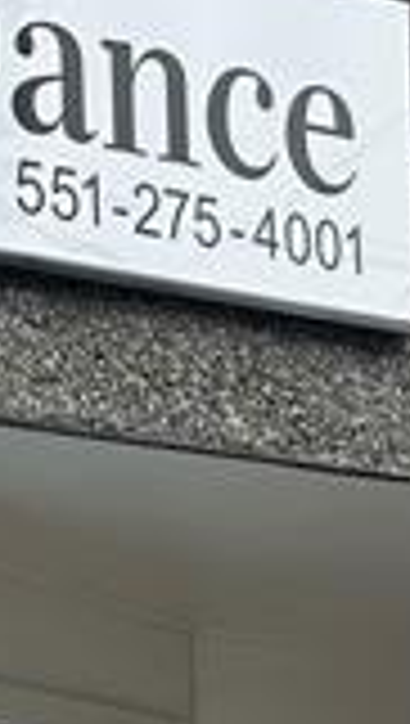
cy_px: 814
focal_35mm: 166
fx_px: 3197
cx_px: -99
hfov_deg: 7.3
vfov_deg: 12.7
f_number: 1.78
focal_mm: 6.86
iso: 80
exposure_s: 1/252
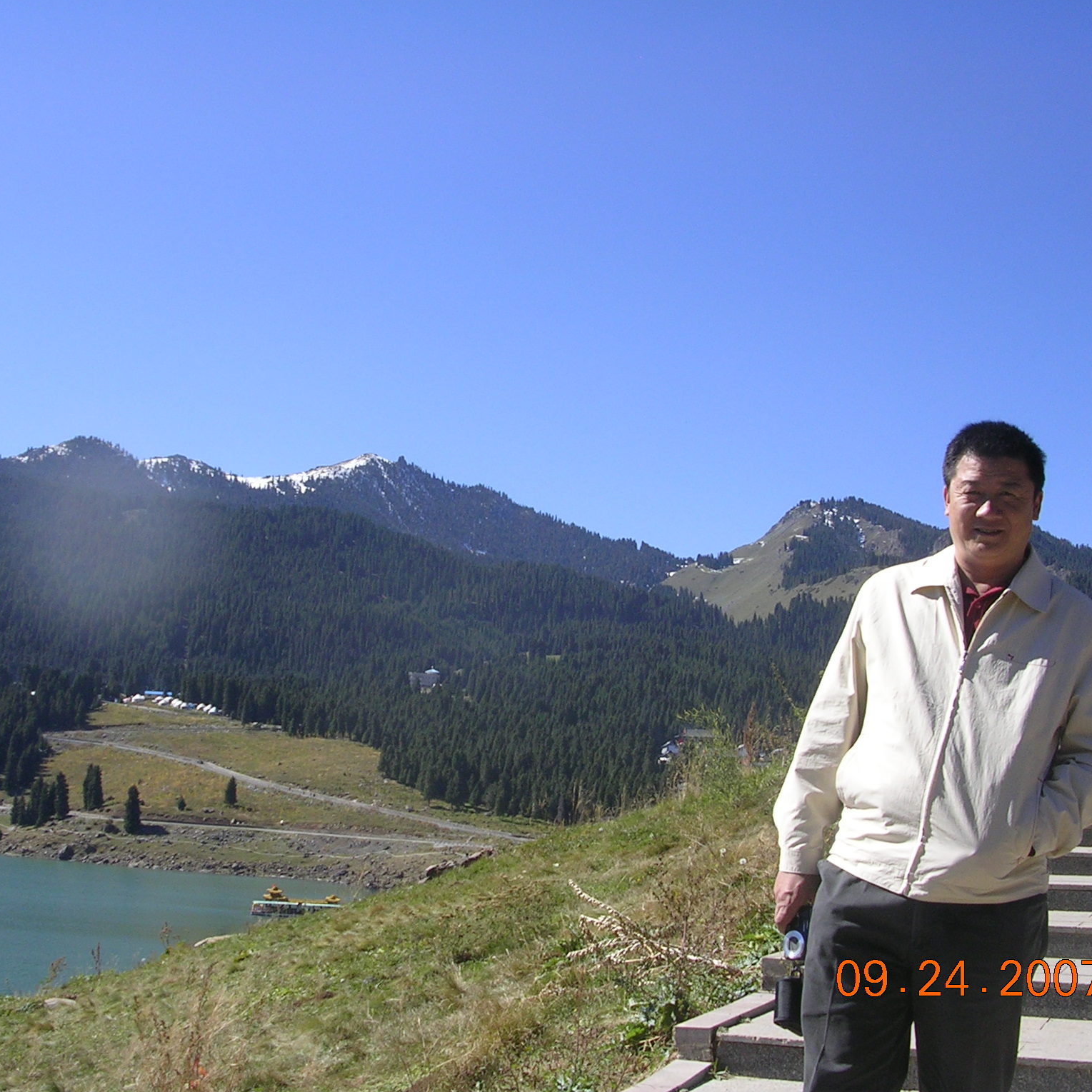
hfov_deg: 37.5
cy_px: 544
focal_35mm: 45
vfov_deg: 37.6
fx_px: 1606
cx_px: 475
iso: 50
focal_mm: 5.8
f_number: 5.6
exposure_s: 1/282
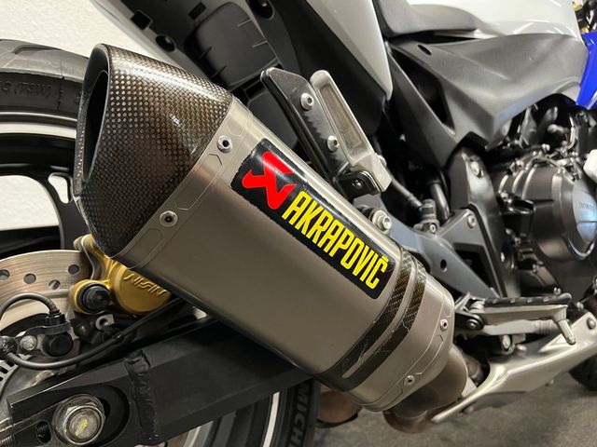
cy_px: 224
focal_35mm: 26
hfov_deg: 67.3
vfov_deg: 53.1
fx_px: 448
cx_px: 298
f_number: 1.6
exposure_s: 1/33
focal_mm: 5.1
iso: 400
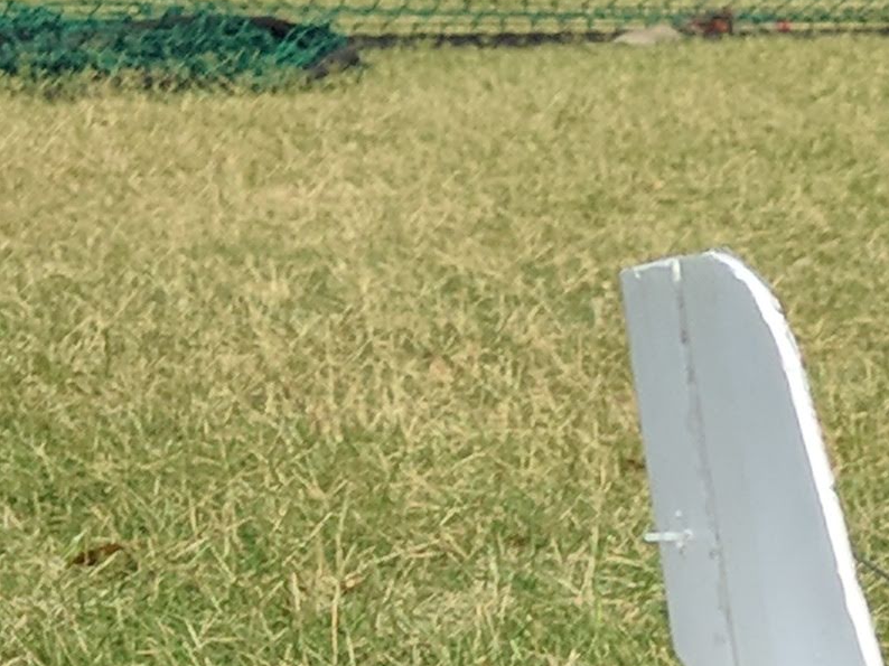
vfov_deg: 11.2
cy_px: 991
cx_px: 1556
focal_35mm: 127
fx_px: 3261
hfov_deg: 13.9
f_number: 1.7
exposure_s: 1/2262
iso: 64
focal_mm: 4.2
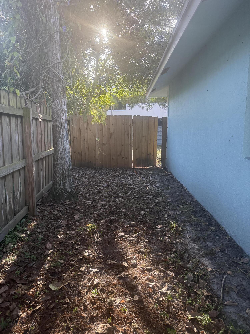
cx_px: 125
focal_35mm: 24
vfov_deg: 71.6
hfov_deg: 56.8
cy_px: 167
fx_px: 231
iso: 125
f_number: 1.78
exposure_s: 1/230
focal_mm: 6.76
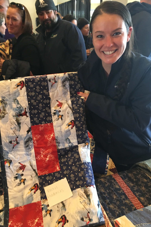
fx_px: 195
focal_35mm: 31
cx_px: 71
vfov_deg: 60.3
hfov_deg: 42.3
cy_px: 111
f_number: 2.2
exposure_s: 1/20
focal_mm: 4.15
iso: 200
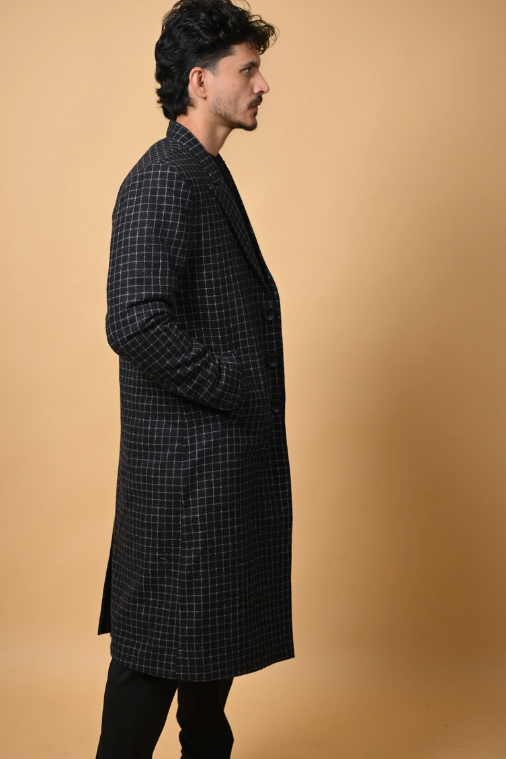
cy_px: 390
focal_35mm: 73
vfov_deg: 27.7
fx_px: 1539
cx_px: 208
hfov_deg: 18.7
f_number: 2.2
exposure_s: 1/1000
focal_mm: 50
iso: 160
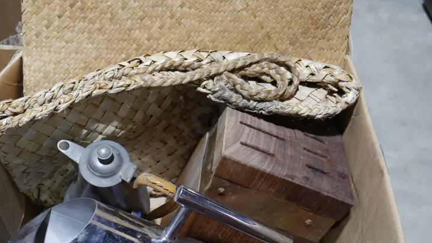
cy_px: 135
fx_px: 493
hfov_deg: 47.2
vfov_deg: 27.7
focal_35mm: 43
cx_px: 184
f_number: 3.5
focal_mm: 14
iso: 200
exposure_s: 1/60
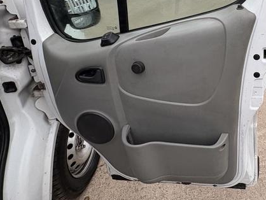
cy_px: 13
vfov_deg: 42.3
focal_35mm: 30
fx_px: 231
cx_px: 233
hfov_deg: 53.4
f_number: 2.2
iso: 40
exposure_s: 1/242
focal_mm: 2.22
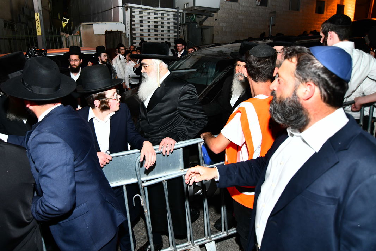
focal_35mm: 21
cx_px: 156
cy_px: 88
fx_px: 219
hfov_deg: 80.5
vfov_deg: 58.4
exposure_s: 1/160
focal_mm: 16
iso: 500
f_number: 5.6
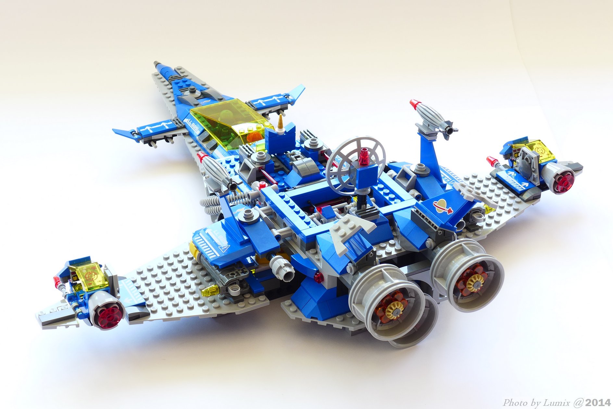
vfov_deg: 19.5
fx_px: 1192
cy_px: 204
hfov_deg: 28.8
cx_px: 306
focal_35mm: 70
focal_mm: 13.7
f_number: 4.5
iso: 80
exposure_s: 1/15
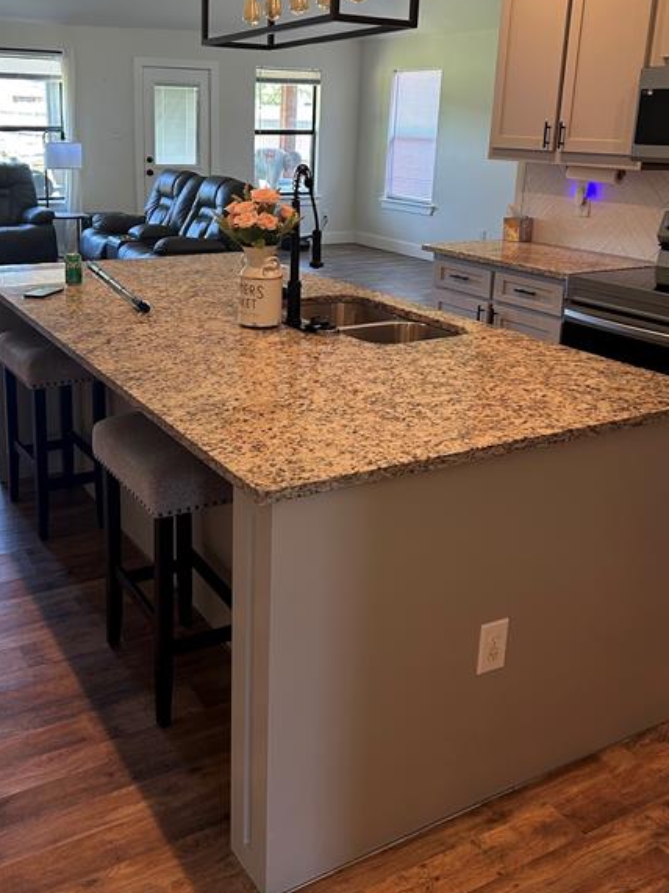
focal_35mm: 35
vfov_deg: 52.0
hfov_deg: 40.5
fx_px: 902
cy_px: 328
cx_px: 269
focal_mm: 5.7
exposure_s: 1/60
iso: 125
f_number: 1.5
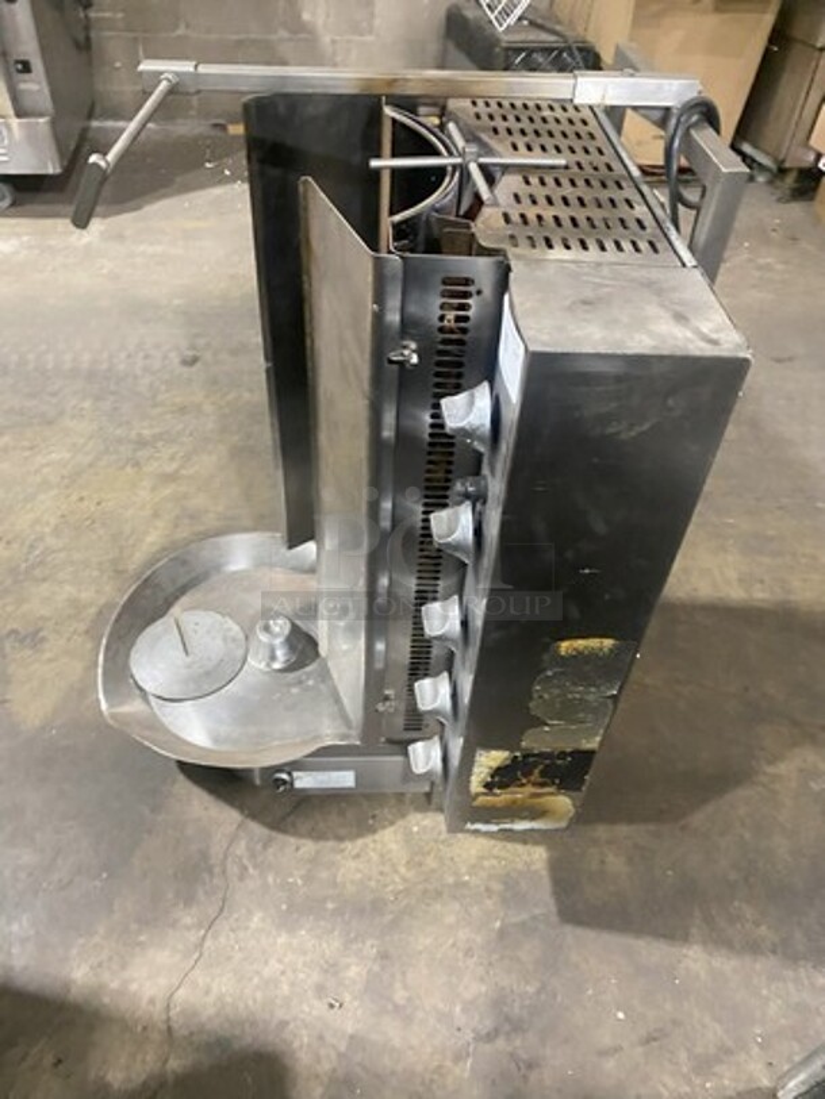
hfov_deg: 53.1
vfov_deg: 67.3
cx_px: 412
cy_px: 550
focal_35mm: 26
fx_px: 826
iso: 500
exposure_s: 1/43
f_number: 1.8
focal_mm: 4.25
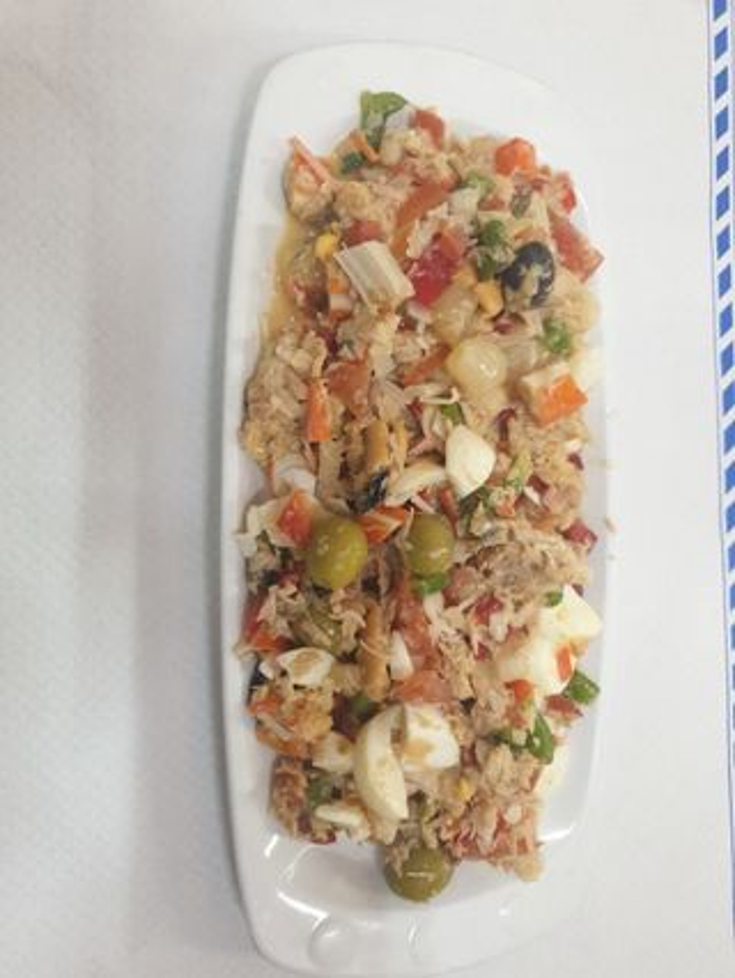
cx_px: 368
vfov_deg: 67.3
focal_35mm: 26
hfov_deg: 53.1
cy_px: 489
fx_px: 735
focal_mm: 4.3
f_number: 1.5
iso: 250
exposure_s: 1/50
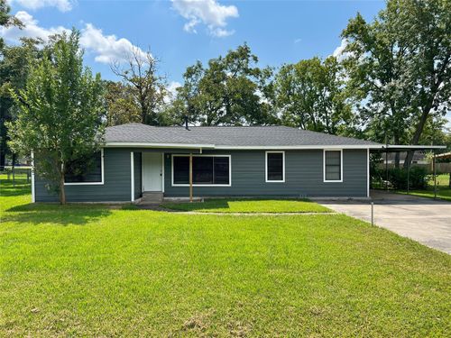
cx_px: 226
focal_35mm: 26
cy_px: 169
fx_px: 339
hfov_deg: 67.3
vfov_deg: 53.1
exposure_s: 1/3077
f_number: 1.5
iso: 50
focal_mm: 5.7
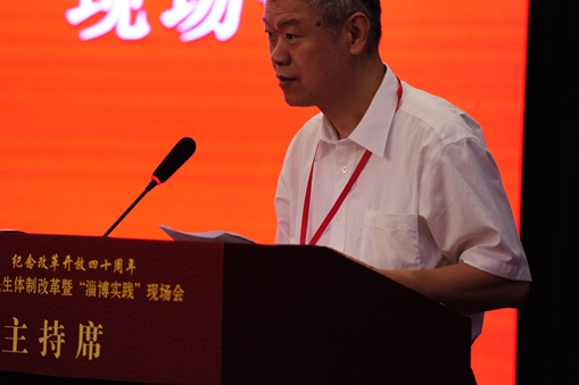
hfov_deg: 7.7
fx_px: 4309
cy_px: 127
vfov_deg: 5.1
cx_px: 215
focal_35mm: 268
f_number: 3.5
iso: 2500
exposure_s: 1/200
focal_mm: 195
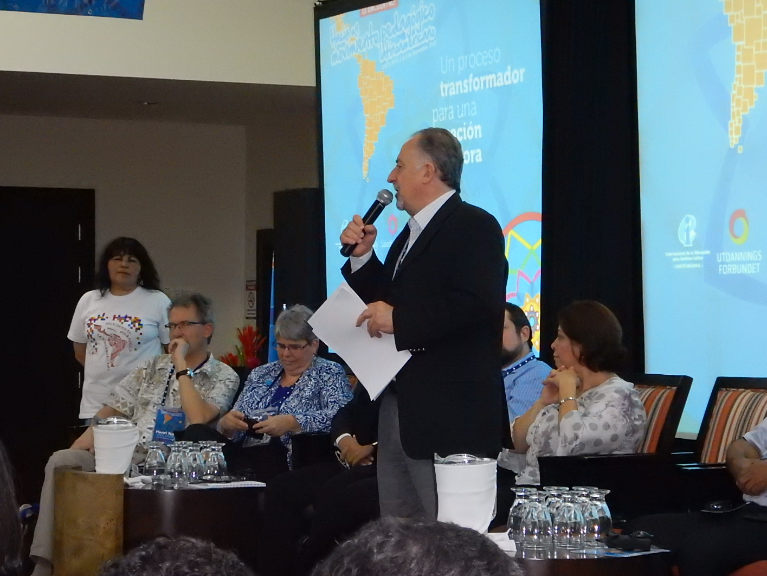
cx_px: 427
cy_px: 300
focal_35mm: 104
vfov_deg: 14.2
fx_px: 2305
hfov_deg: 18.9
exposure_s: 1/30
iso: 1600
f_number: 4.7
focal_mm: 16.6
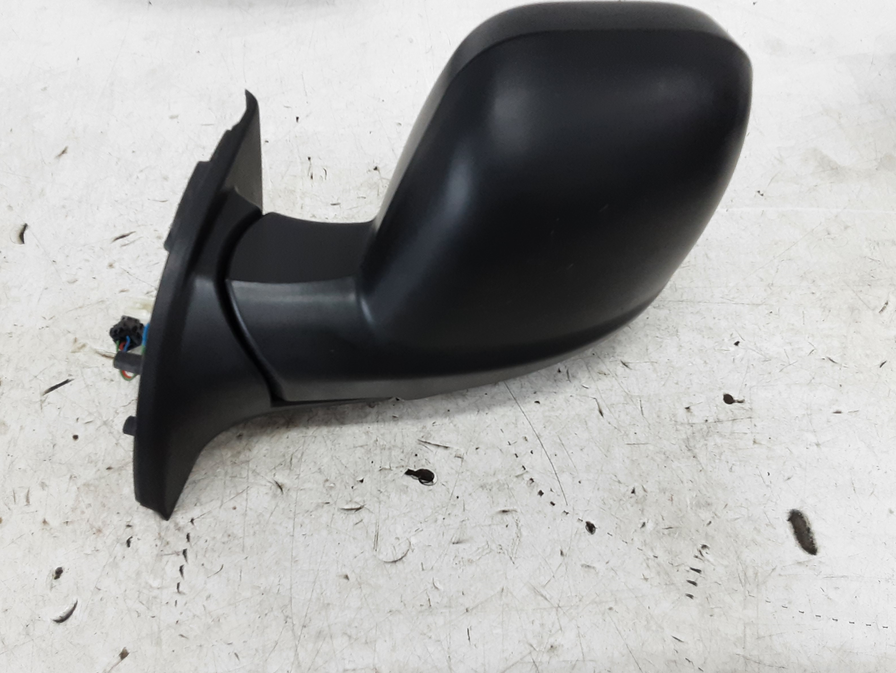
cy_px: 326
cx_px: 440
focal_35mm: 28
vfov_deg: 49.7
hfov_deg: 63.4
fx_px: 725
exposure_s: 1/50
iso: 125
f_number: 1.9
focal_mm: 2.91
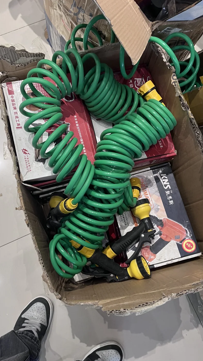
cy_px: 184
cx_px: 82
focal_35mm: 29
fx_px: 278
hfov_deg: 40.0
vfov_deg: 66.1
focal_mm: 5.1
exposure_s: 1/50
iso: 100
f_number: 1.6
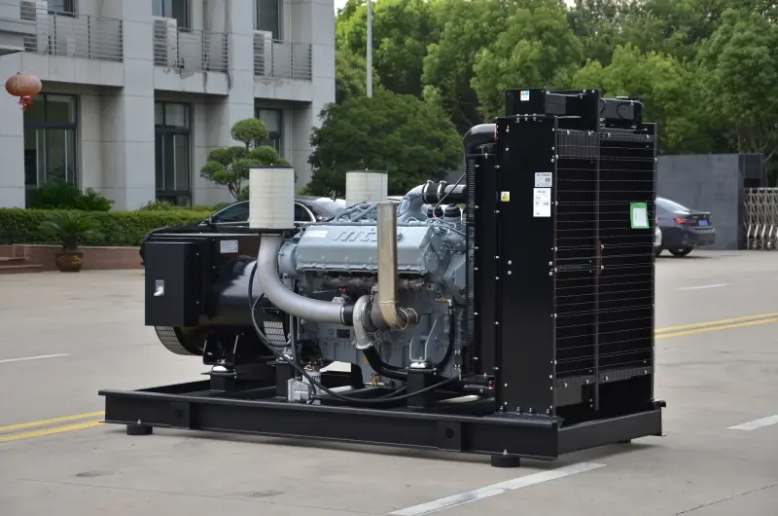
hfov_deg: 23.4
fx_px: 1876
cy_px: 258
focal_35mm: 87
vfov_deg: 15.6
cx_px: 389
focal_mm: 58
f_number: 5
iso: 250
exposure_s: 1/160
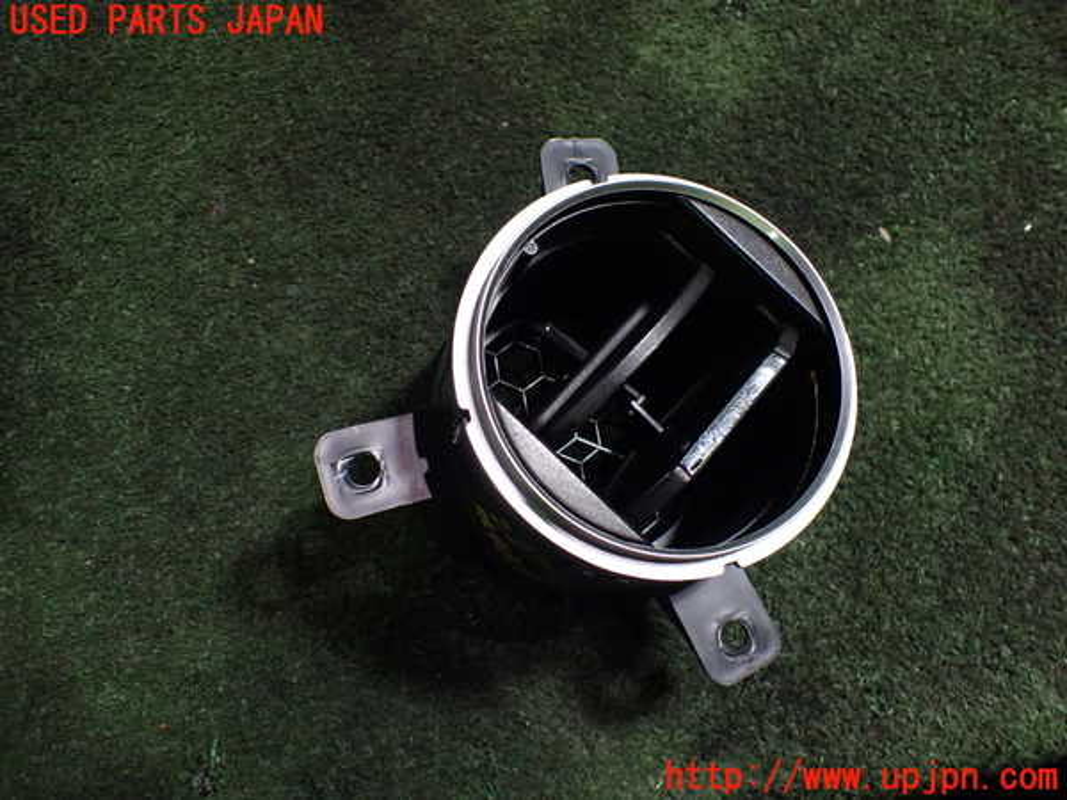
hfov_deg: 60.0
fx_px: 925
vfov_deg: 46.8
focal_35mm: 30
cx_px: 534
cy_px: 400
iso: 800
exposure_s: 1/125
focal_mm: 5.4
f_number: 2.3
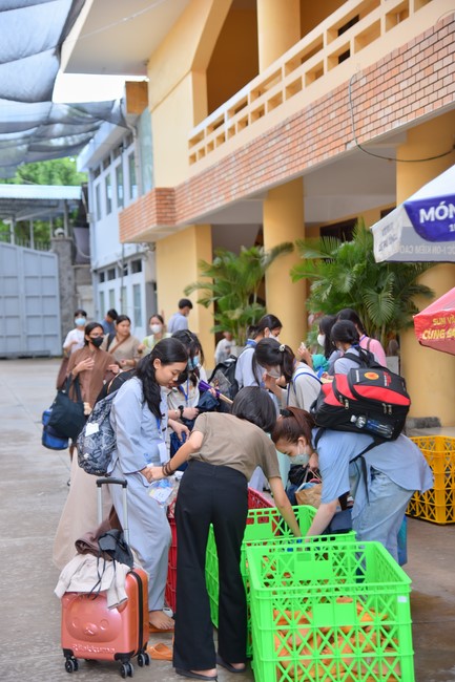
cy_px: 341
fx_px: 1233
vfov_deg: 31.0
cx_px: 228
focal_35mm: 65
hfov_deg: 20.9
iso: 100
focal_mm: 65
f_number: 4.5
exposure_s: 1/200
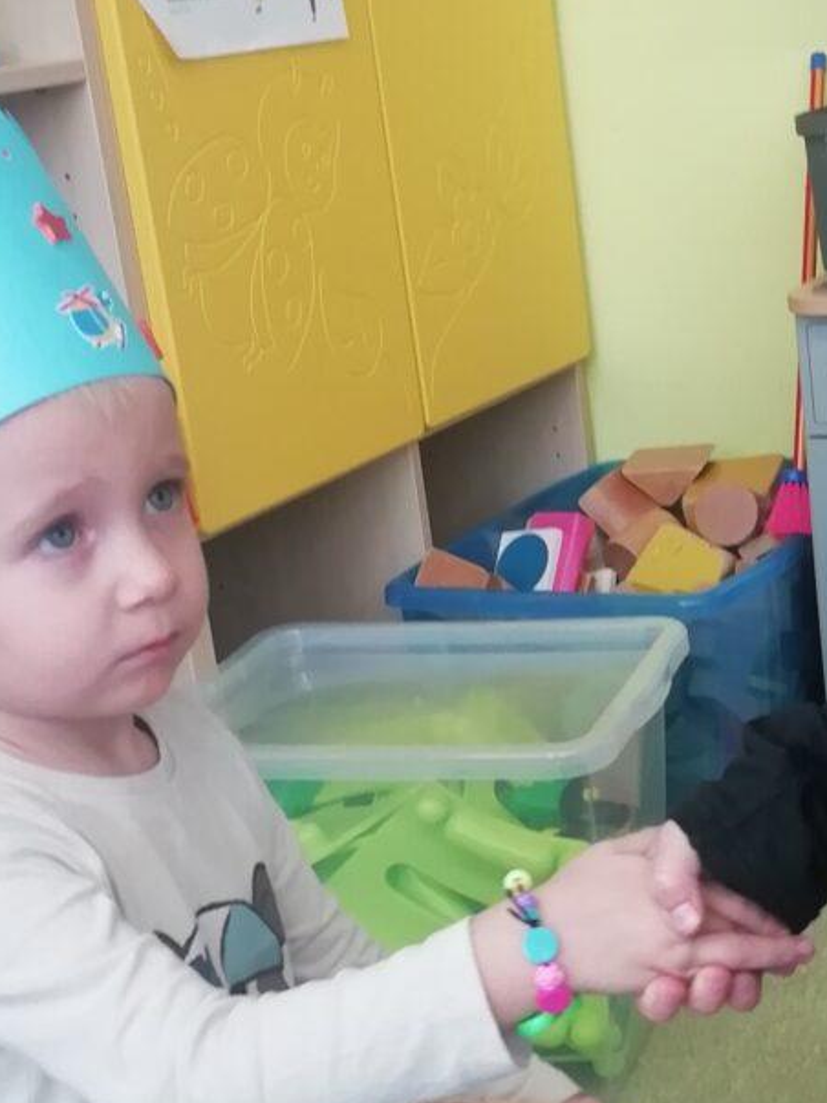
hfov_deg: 21.0
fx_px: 2199
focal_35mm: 69
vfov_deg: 28.1
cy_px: 655
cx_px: 682
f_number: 2.2
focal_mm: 3.46
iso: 80
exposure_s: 1/33.3
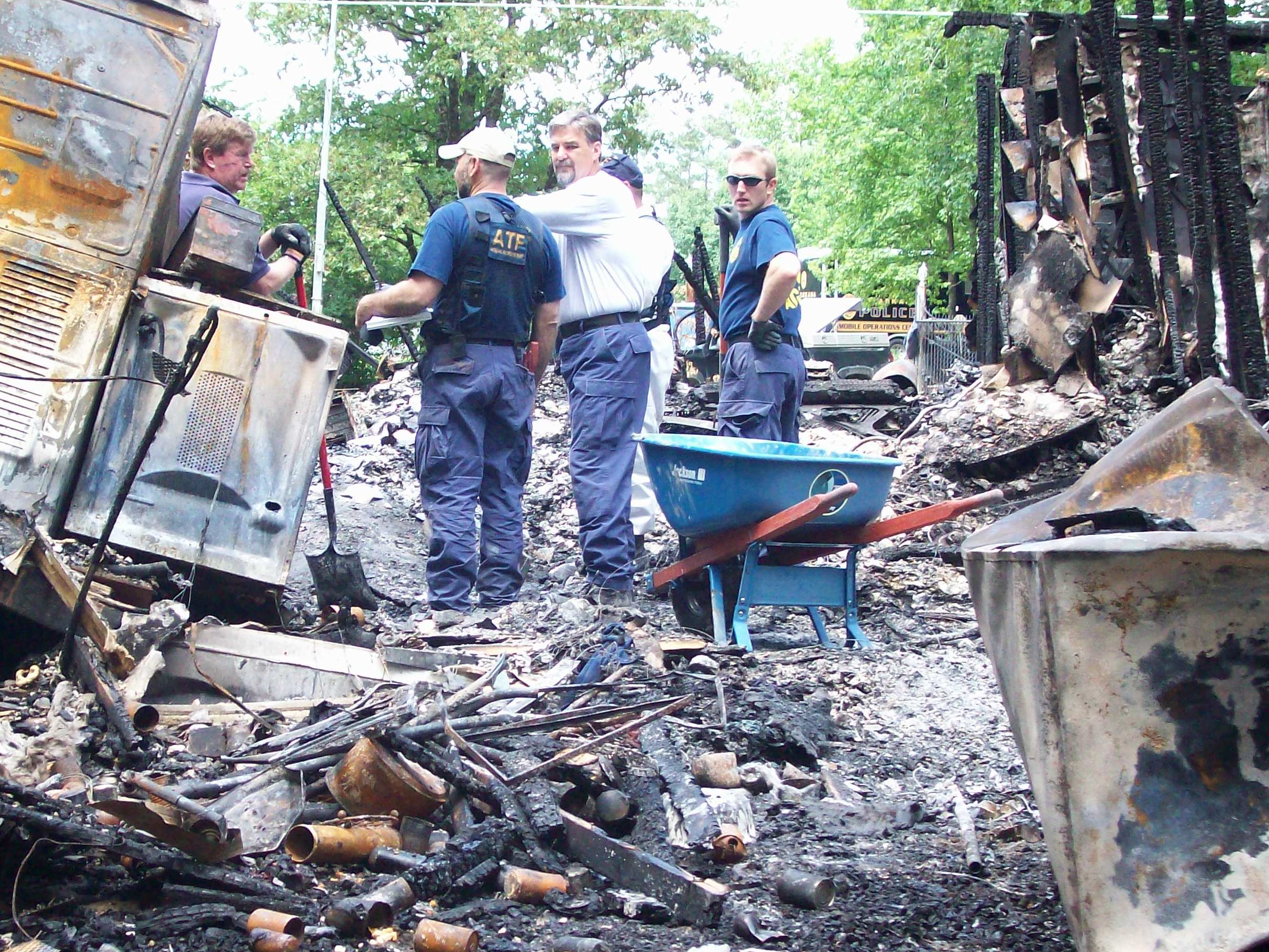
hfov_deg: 27.3
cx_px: 509
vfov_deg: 20.7
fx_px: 2603
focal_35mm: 71
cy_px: 546
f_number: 3.4
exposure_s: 1/169
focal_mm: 9.4
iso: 212
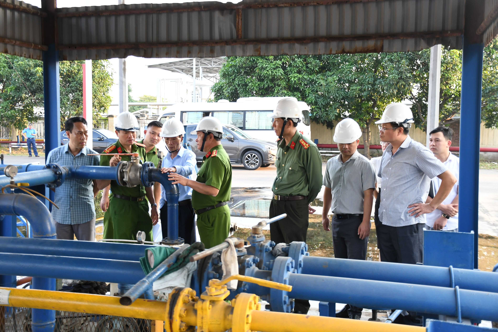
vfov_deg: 29.9
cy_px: 166
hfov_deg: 43.6
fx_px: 622
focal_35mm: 45
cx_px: 249
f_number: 4
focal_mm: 30
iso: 640
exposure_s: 1/200
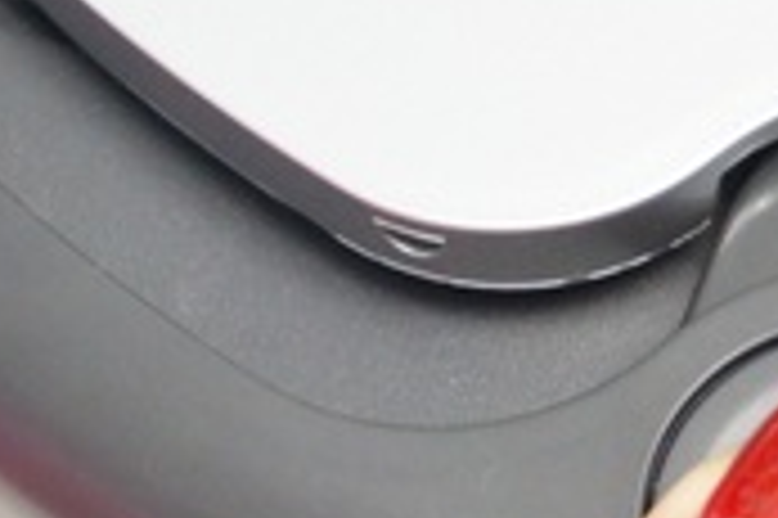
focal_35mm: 257
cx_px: 895
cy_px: 248
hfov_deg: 8.0
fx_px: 5549
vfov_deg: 5.3
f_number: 5.6
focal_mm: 54
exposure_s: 1/30
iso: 3200
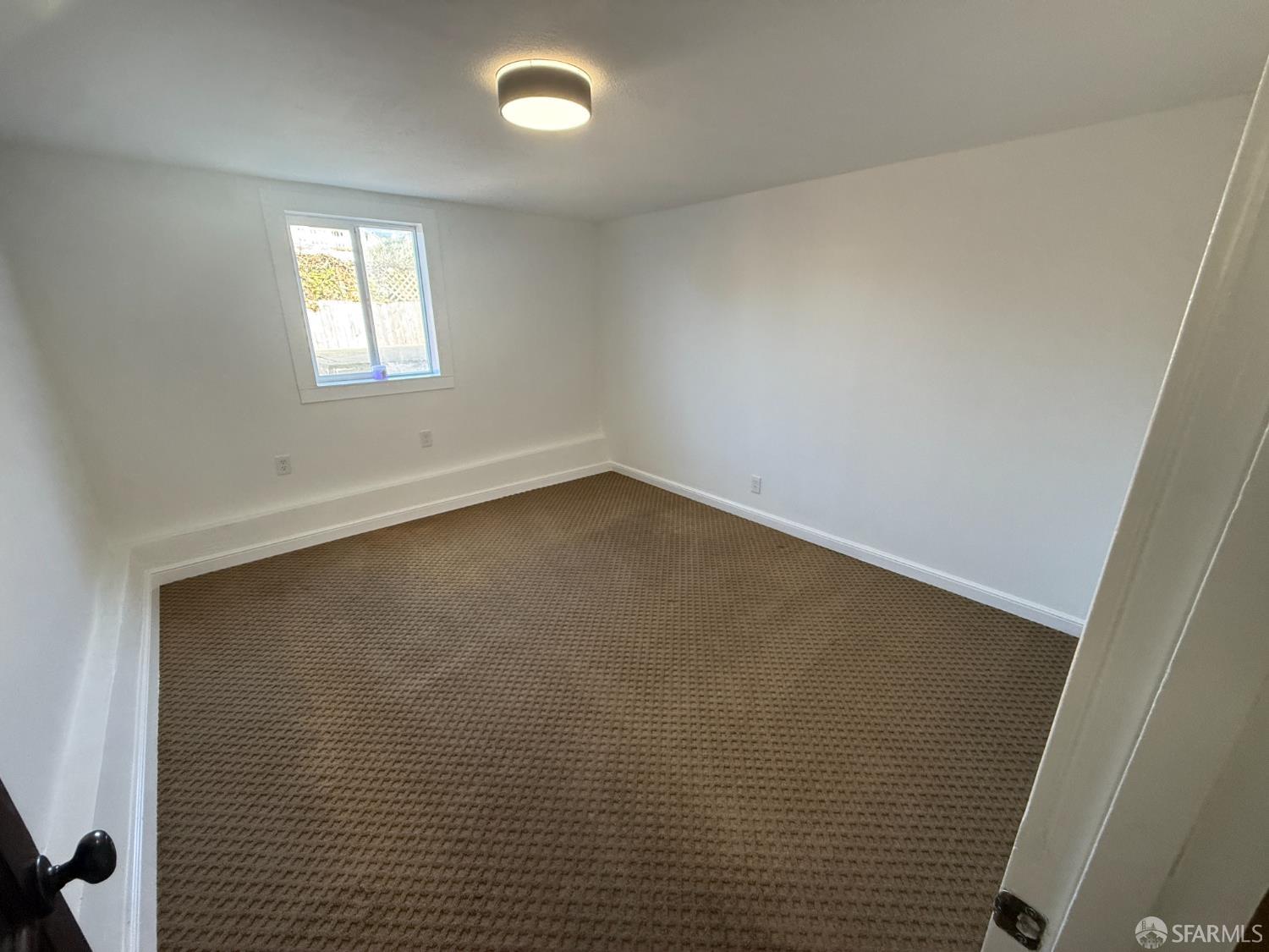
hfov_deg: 102.1
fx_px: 513
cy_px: 476
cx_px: 634
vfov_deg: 85.7
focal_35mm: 14
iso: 250
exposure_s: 1/99
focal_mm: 2.22
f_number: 2.2
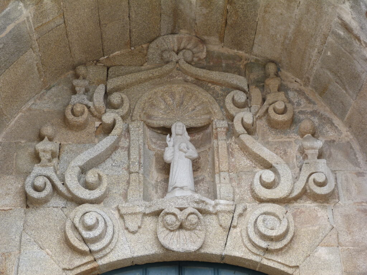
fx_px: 700
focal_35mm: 66
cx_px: 184
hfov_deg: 29.4
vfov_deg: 22.3
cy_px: 138
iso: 80
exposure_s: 1/125
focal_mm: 11.8
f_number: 4
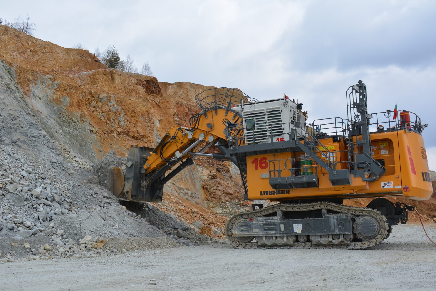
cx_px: 218
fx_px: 436
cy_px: 146
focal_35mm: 36
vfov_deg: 36.9
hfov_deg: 53.1
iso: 100
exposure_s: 1/250
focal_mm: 24
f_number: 8
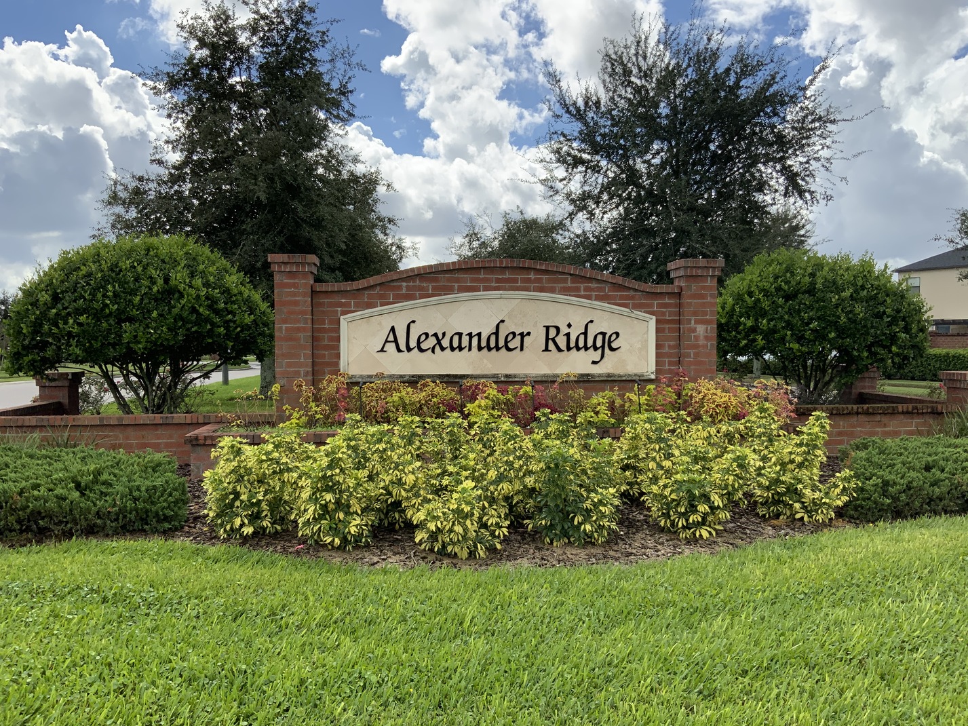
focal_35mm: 29
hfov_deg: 61.7
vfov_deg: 48.2
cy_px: 363
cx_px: 484
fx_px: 811
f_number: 1.8
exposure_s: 1/1848
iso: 16
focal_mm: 3
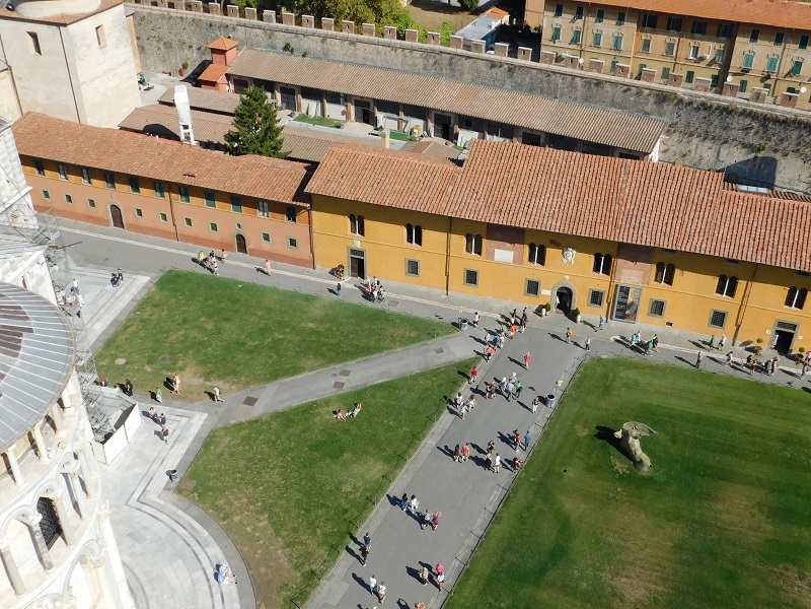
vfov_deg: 39.7
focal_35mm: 36
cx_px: 406
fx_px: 843
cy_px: 304
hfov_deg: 51.4
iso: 125
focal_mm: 6.3
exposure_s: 1/1250
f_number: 3.5
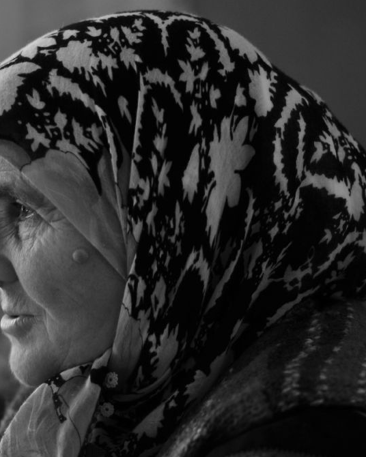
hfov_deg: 6.8
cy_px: 228
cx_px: 59
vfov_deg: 8.6
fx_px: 3056
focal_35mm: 226
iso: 200
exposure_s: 1/50
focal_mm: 105
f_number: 3
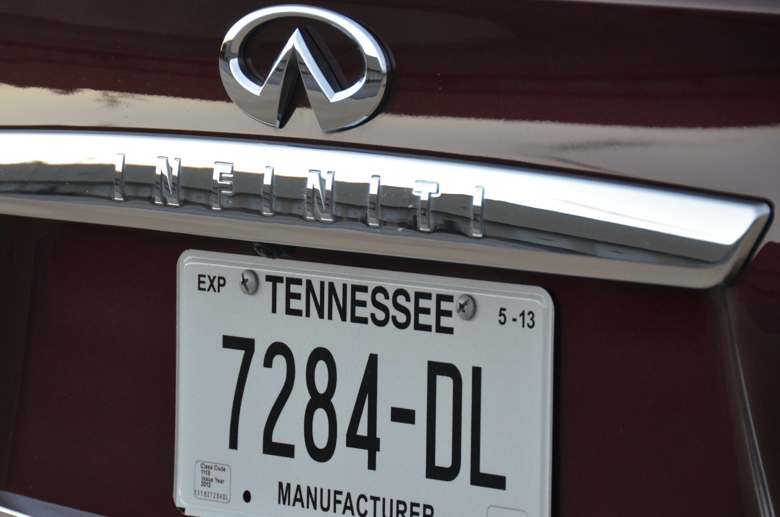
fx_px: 6400
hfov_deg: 7.0
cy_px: 255
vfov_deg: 4.6
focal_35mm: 296
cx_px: 345
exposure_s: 1/125
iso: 1600
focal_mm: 170
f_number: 5.6
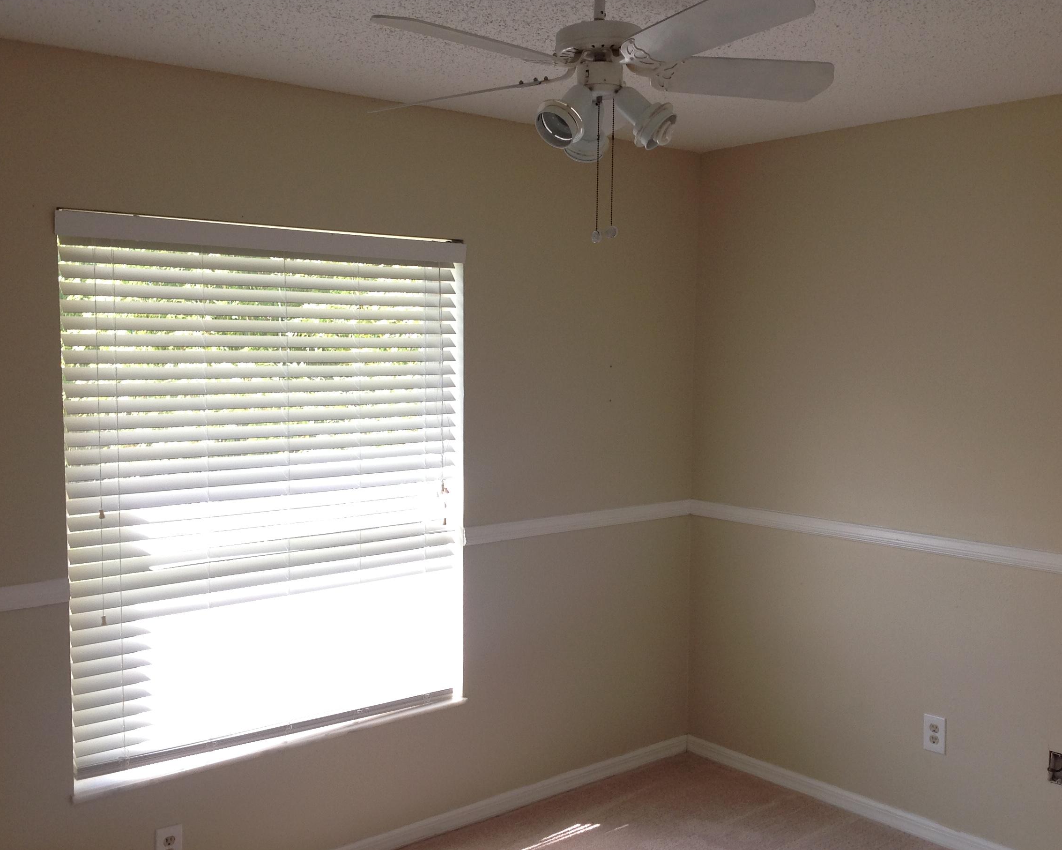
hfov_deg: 46.8
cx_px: 507
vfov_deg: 38.2
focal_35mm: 39
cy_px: 439
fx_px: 1226
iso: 50
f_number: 2.4
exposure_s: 1/139
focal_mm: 4.28
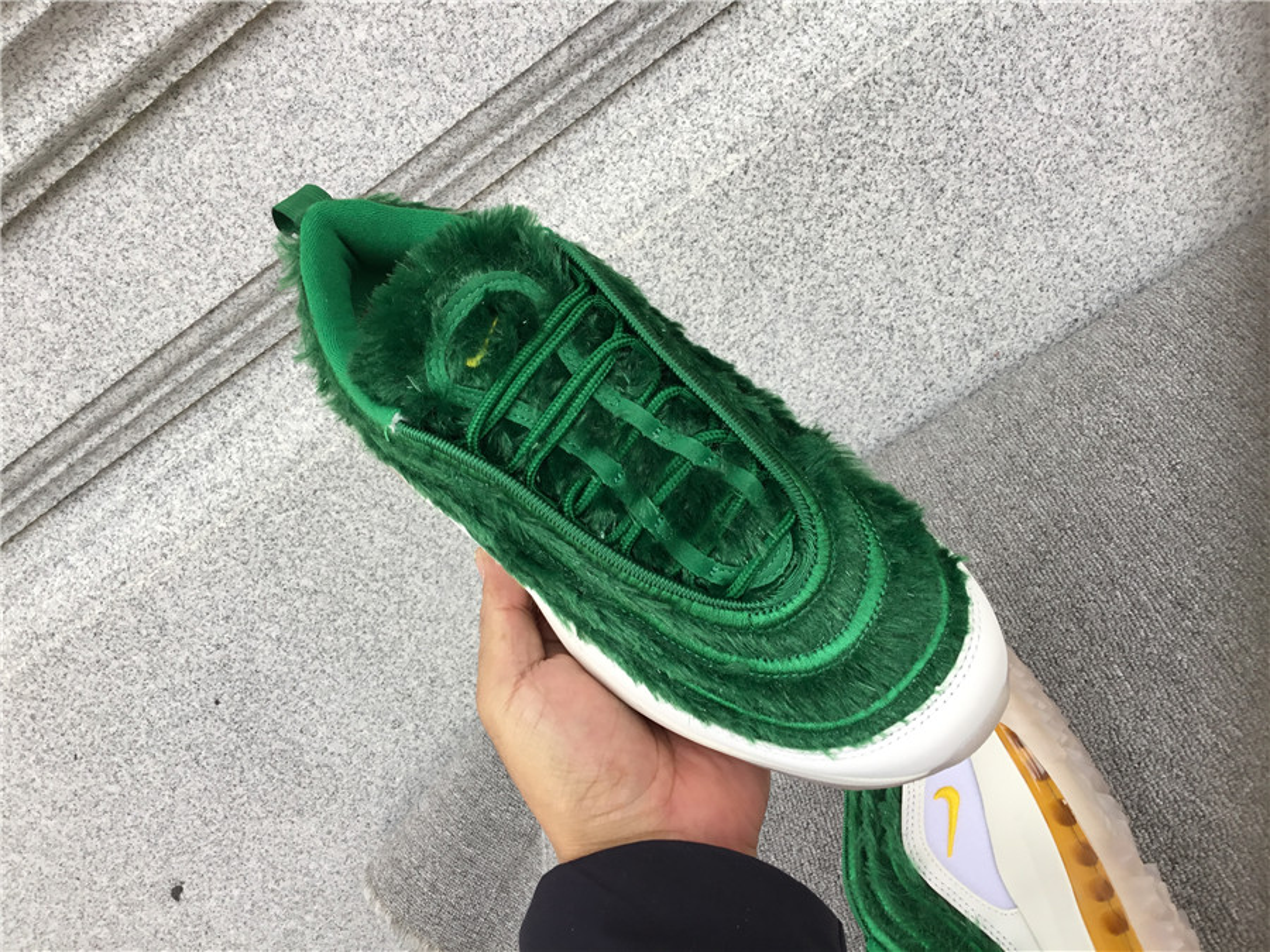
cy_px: 476
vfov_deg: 45.4
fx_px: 1137
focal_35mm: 31
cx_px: 635
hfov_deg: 58.4
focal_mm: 3.3
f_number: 2.4
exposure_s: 1/50
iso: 25
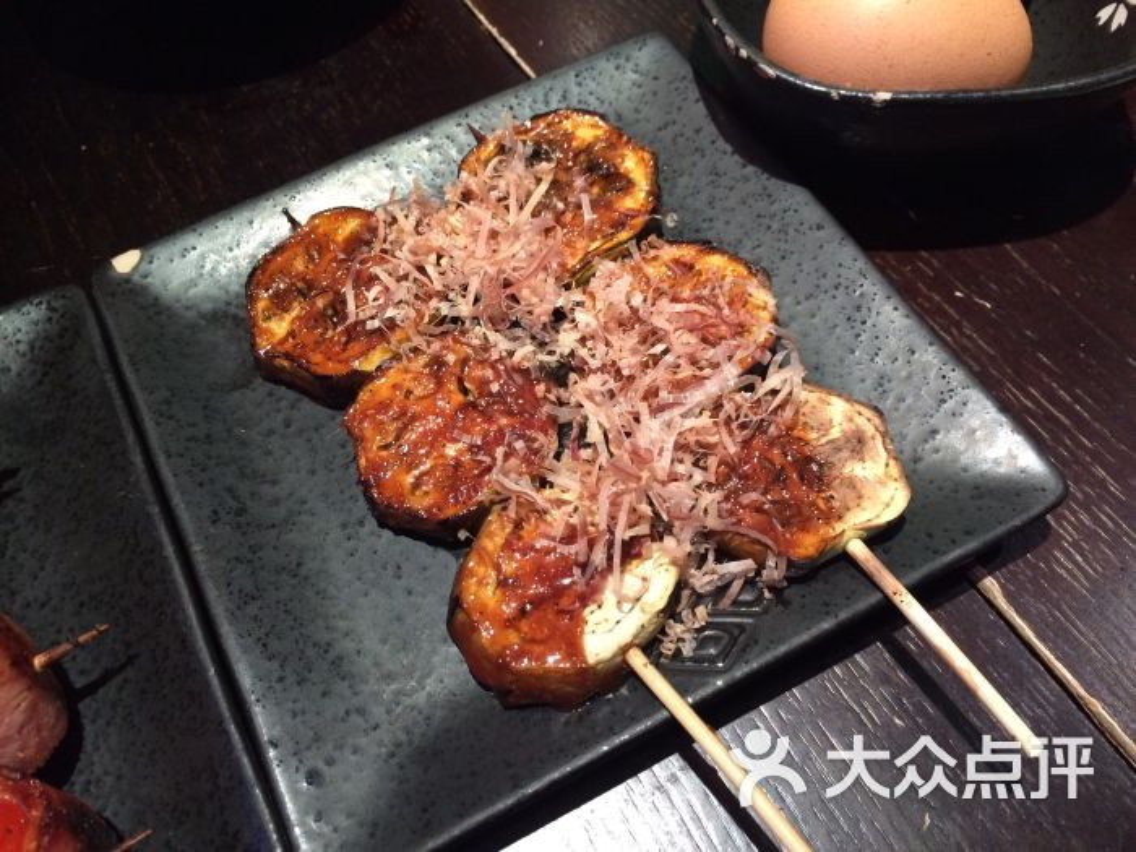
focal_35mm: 29
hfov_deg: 61.7
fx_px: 952
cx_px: 568
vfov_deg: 48.2
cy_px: 426
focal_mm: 4.15
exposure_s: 1/33
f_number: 2.2
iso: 320
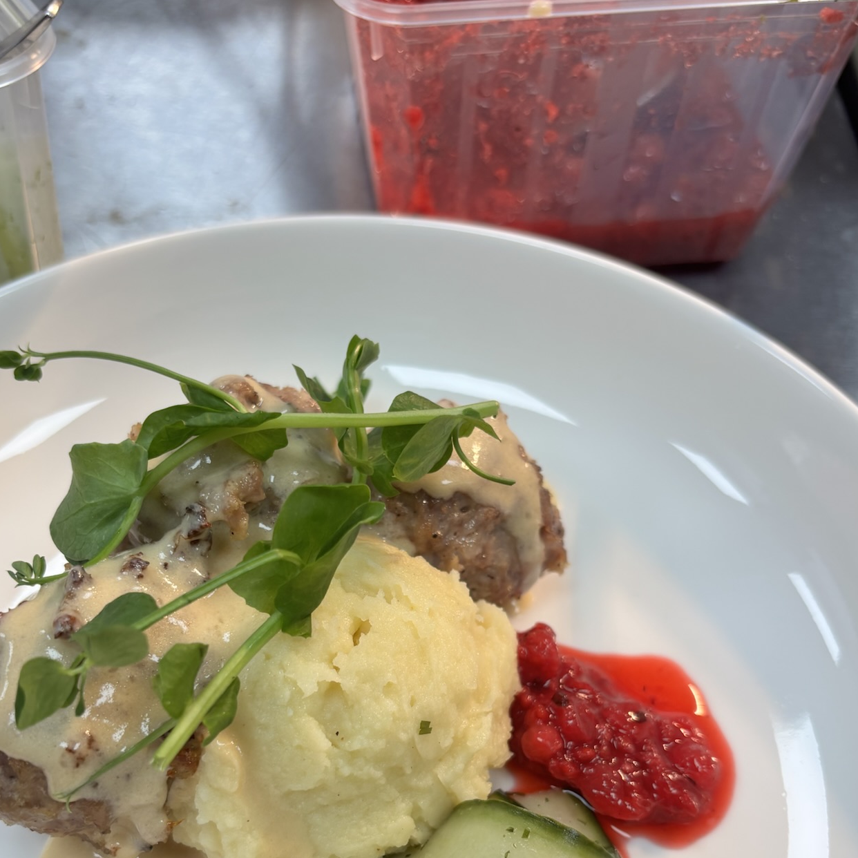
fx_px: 1038
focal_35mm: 37
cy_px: 634
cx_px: 361
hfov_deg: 44.8
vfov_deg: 43.6
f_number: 1.6
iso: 40
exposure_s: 1/100
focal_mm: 5.96
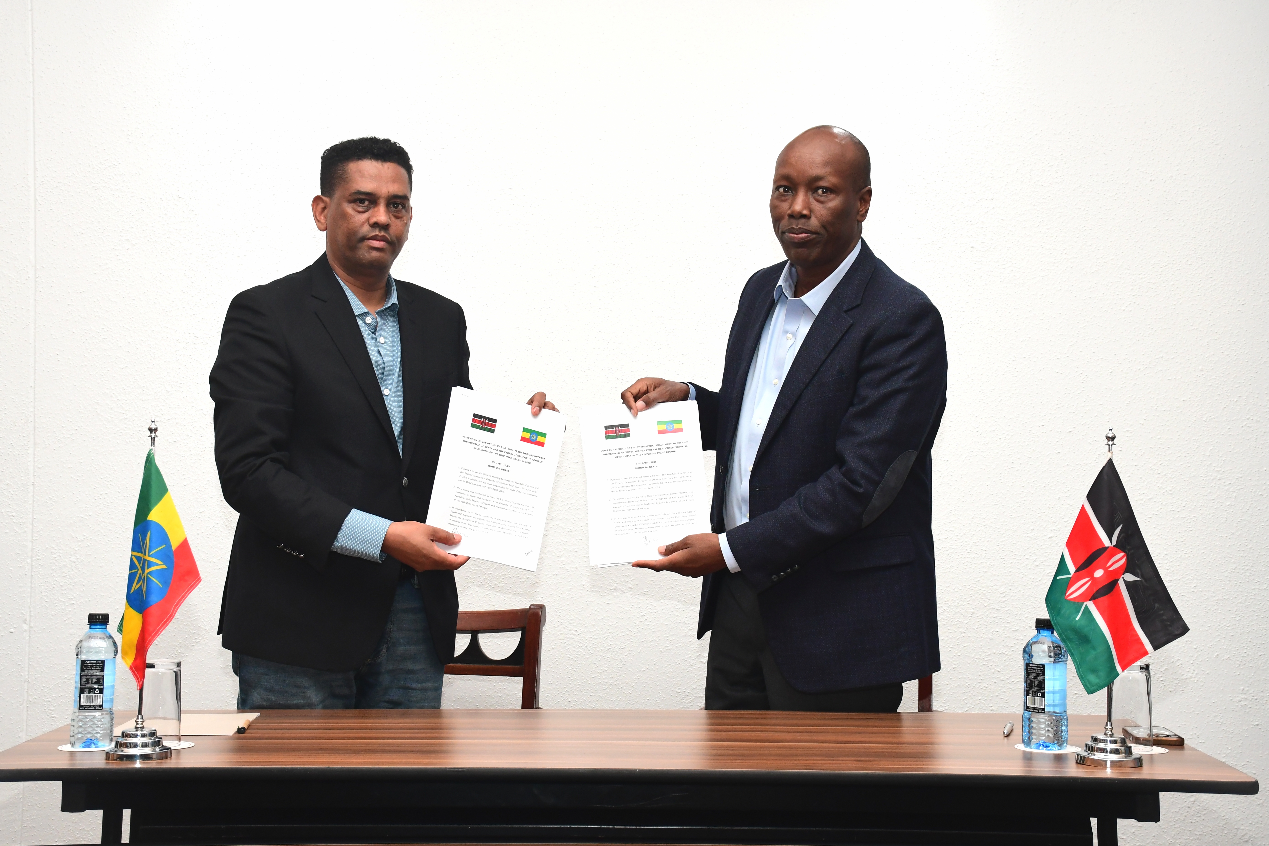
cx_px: 634
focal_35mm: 57
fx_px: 2009
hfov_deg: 35.1
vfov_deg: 23.8
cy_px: 423
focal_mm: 38
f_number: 6.3
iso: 1600
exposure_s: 1/160
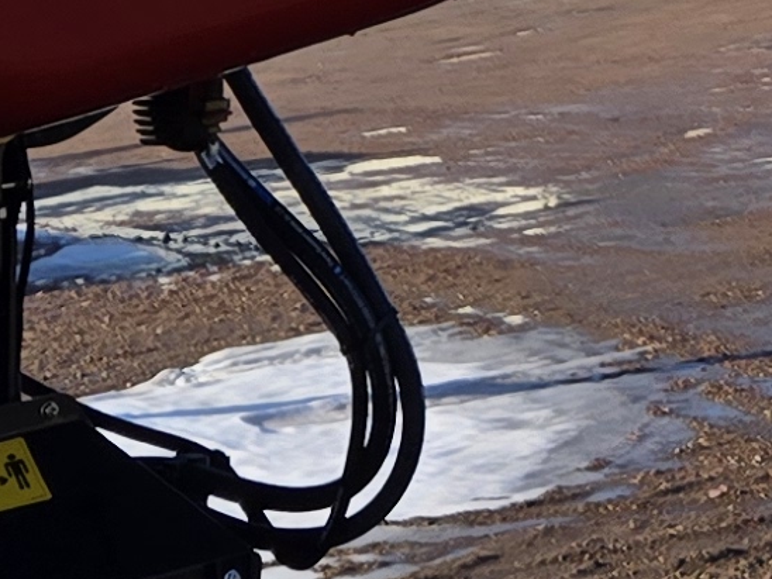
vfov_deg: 7.8
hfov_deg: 10.8
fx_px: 3747
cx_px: 1519
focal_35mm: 168
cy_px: -1110
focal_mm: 5.4
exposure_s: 1/2128
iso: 25
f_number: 1.8
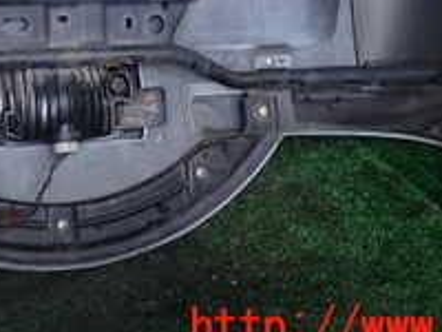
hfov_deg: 21.2
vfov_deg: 15.4
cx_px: 27
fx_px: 1149
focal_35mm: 90
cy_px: -142
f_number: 2.3
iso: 320
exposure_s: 1/30
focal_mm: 5.4
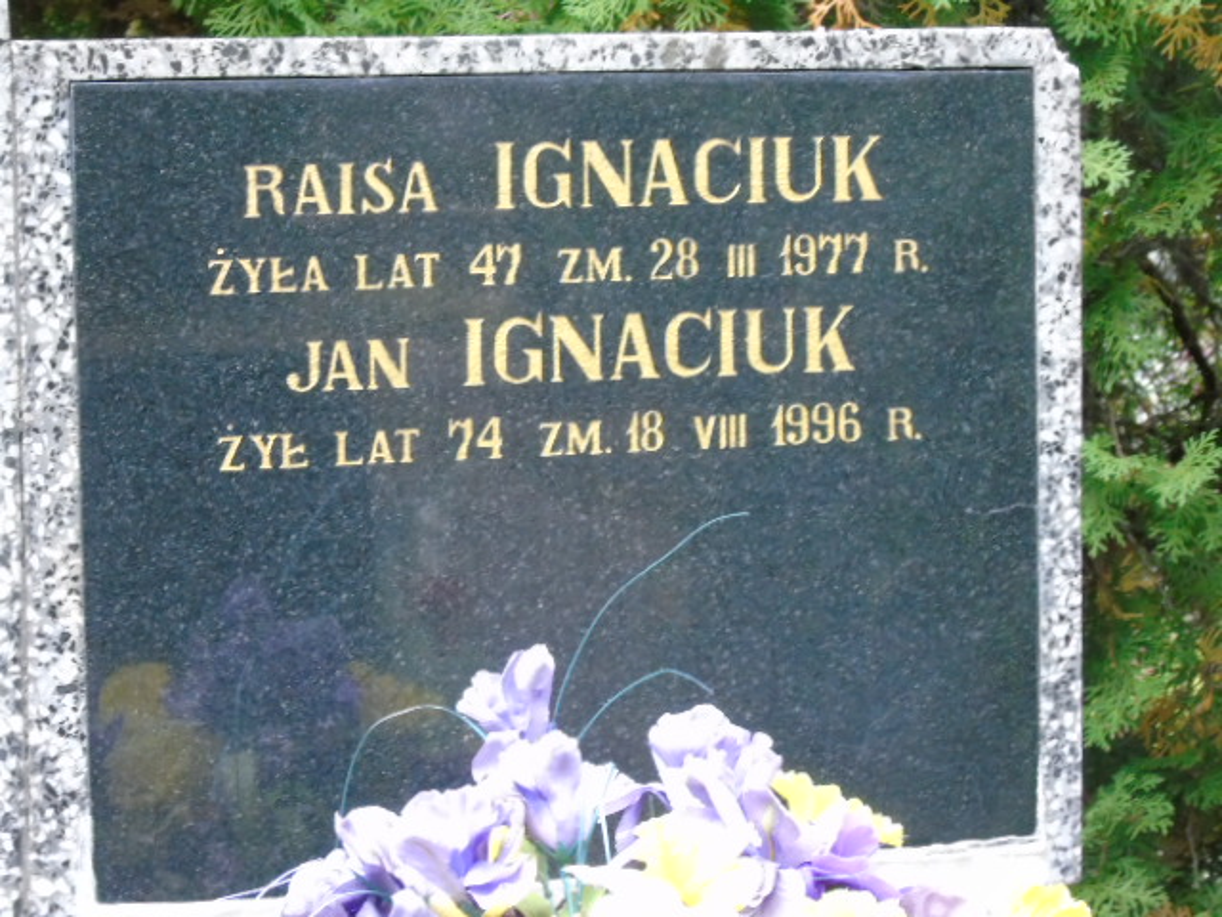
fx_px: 5013
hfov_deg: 13.9
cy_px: 458
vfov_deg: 10.4
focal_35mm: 142
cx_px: 611
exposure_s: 1/25
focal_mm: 25
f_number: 4.7
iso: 800
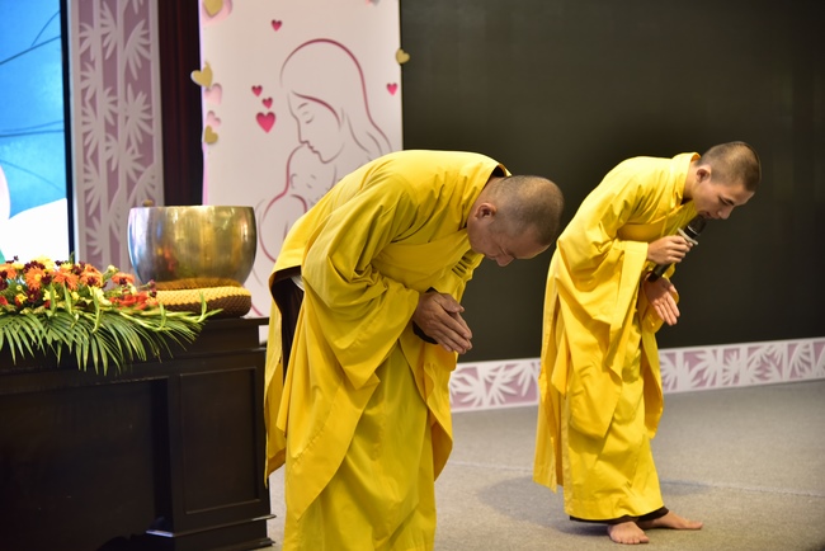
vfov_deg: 20.9
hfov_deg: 30.9
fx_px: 1490
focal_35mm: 65
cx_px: 412
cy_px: 276
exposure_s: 1/40
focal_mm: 65
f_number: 4
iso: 640
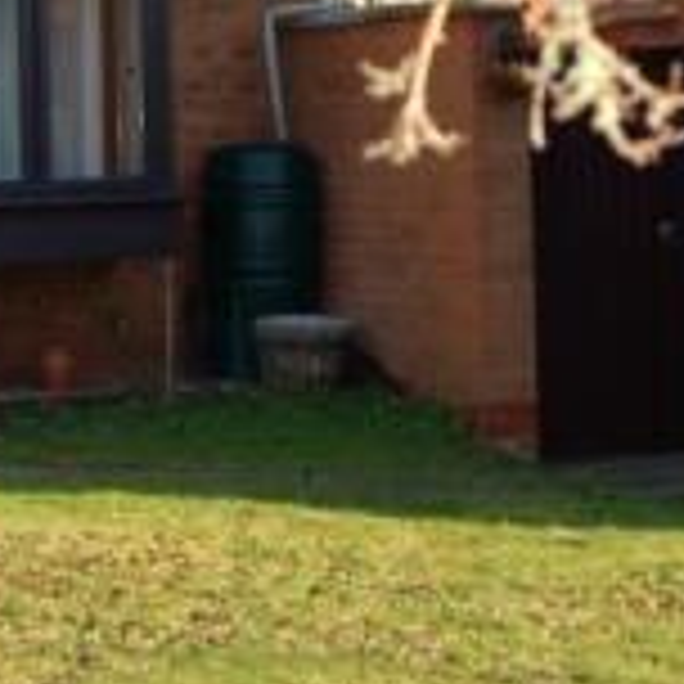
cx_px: 400
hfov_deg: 8.4
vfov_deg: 8.3
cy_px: -176
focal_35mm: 209
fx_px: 4672
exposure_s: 1/400
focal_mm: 38
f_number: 5
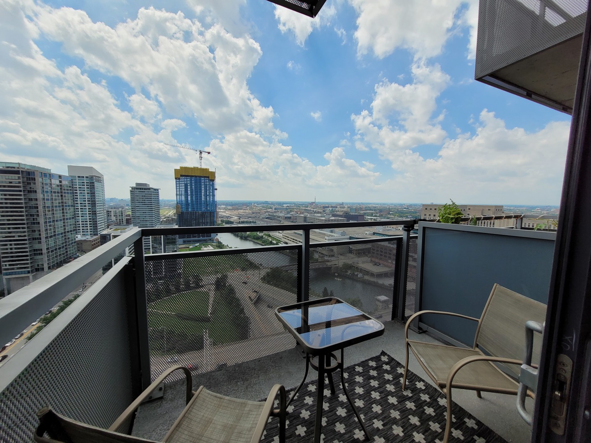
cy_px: 222
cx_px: 296
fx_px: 222
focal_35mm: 13
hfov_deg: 106.2
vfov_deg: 89.9
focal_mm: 1.74
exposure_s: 1/1770
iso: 40
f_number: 2.2
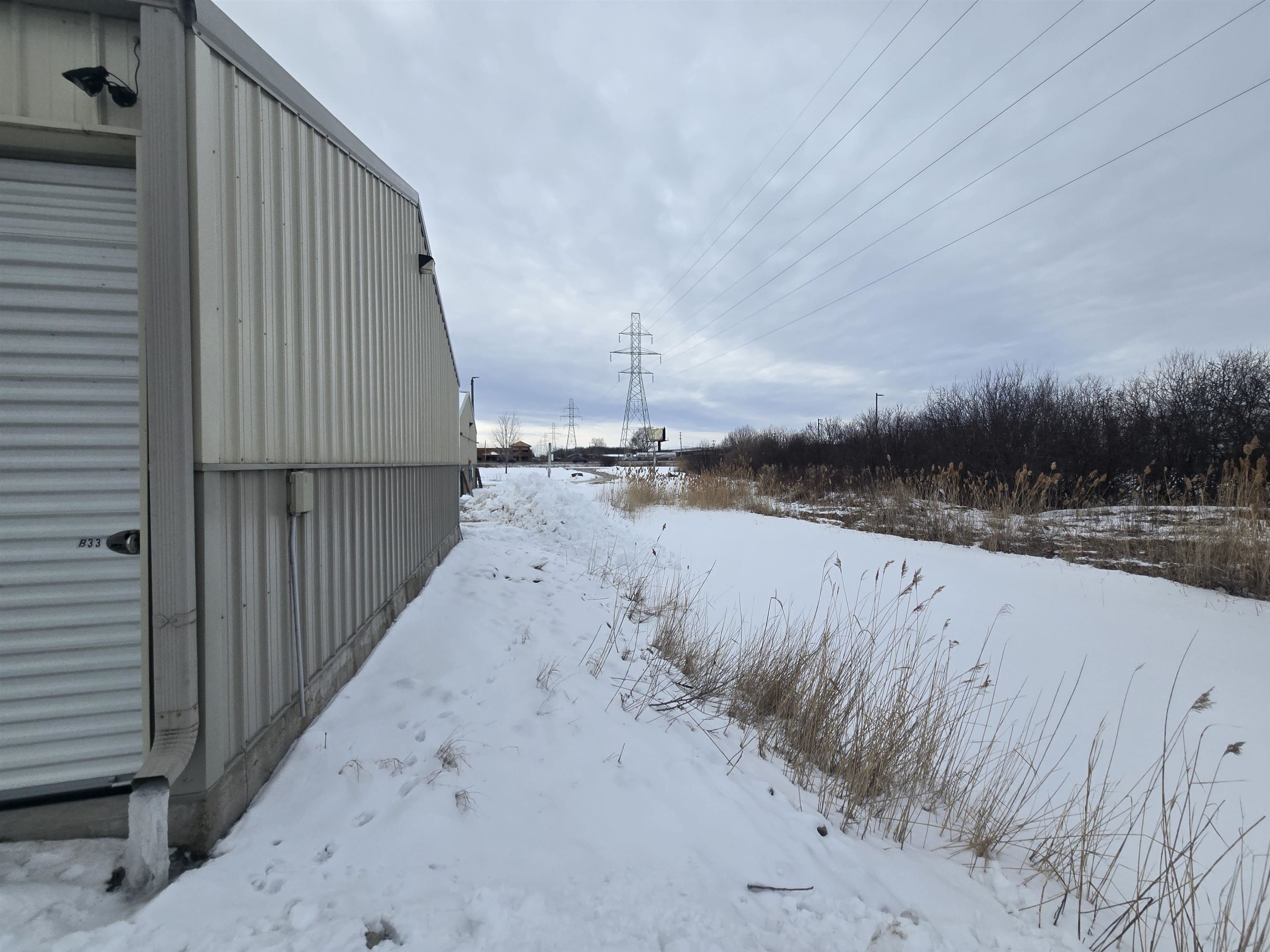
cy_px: 476
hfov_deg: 106.2
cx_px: 635
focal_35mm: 13
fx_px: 477
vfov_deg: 89.9
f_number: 2.2
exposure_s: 1/2686
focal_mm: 2.2
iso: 50
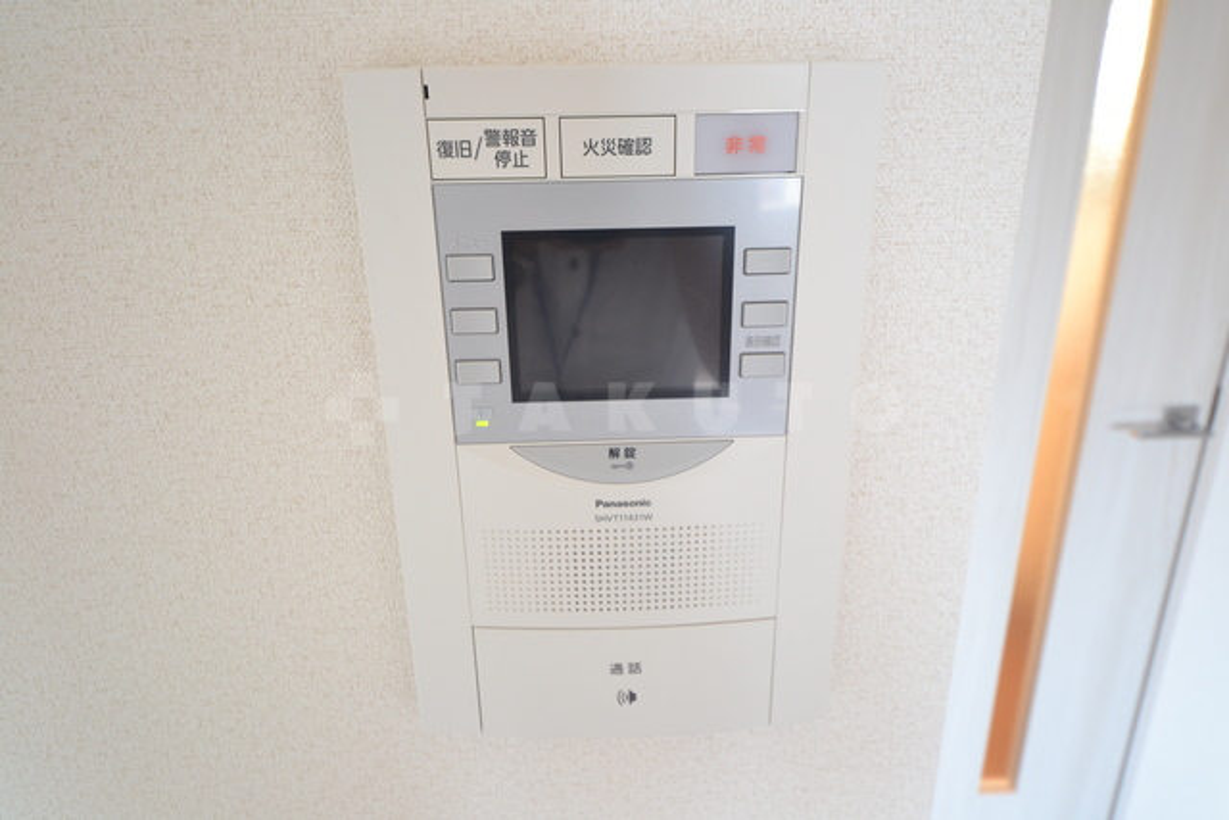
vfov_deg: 59.5
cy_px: 410
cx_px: 614
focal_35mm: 21
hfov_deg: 81.2
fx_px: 717
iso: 800
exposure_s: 1/10
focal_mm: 14
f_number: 5.3
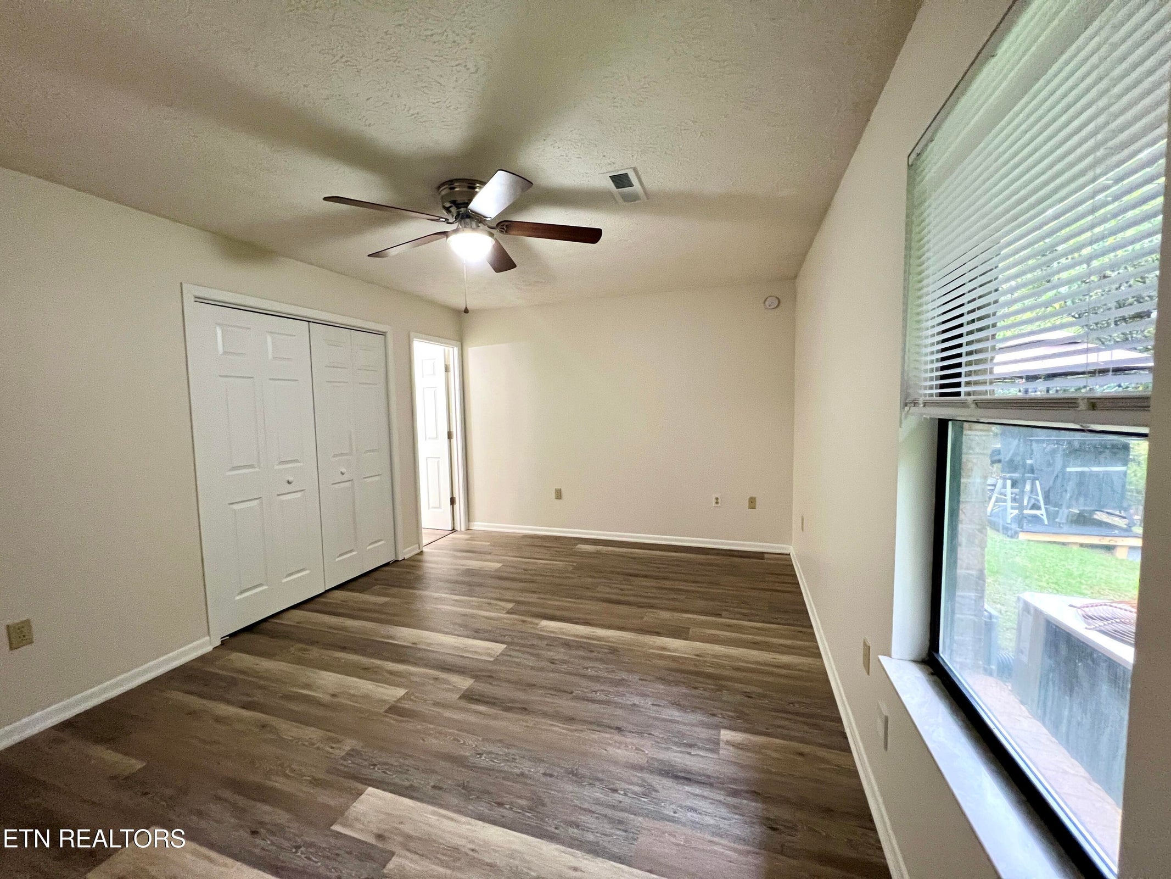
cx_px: 586
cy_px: 440
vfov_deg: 89.9
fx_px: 440
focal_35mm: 13
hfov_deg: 106.2
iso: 320
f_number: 1.8
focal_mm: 1.57
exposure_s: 1/60
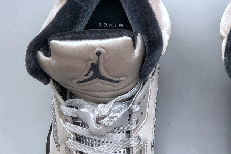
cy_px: 121
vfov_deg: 10.0
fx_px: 879
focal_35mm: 137
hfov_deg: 14.9
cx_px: 181
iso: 20
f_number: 2.8
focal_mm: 6.6
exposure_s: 1/33
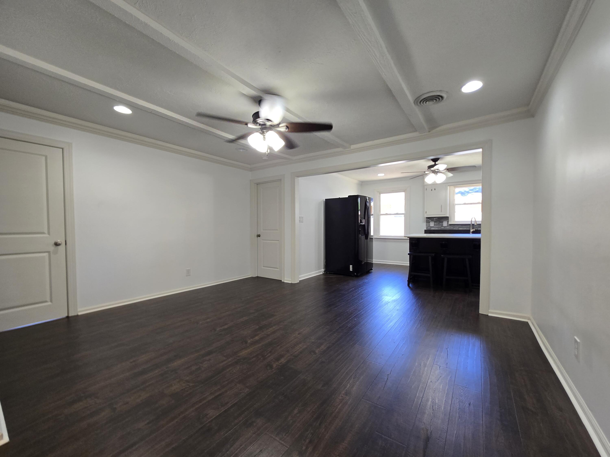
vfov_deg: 89.9
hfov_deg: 106.2
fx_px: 229
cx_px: 305
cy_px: 228
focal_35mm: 13
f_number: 2.2
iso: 125
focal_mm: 2.2
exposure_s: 1/60
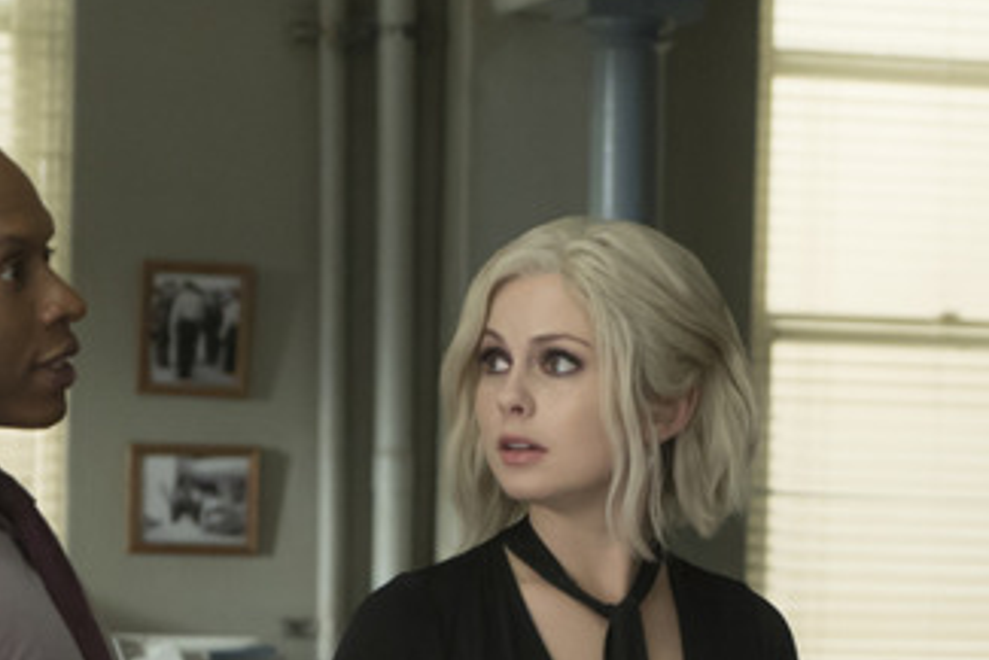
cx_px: 867
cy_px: 701
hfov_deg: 13.1
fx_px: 4287
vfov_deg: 8.7
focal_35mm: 156
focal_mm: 65
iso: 5000
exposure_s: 1/320
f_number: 4
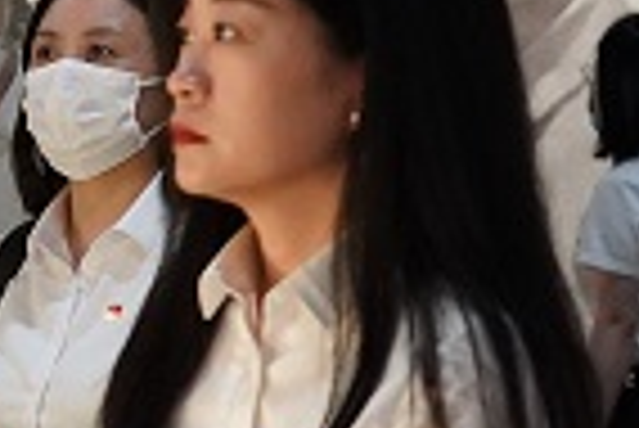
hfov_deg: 7.2
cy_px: 378
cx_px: -864
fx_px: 4780
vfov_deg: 5.1
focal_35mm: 269
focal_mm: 51
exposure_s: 1/100
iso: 6400
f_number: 4.5
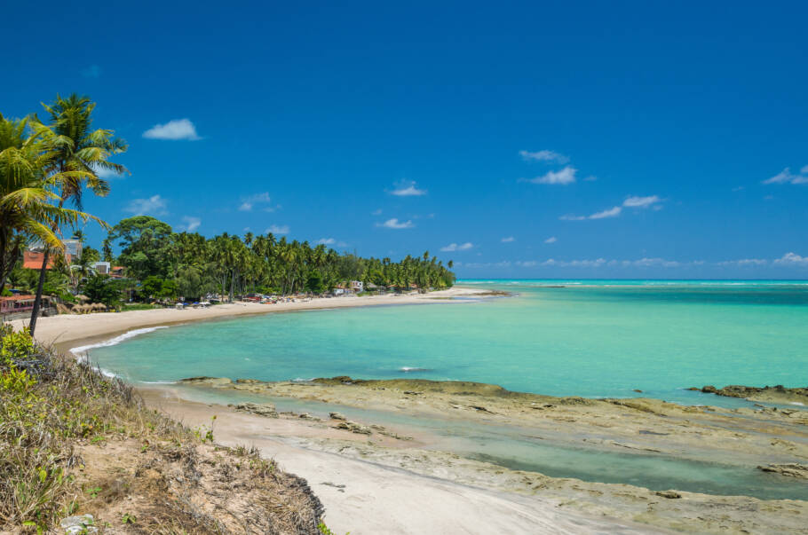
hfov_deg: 49.6
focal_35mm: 39
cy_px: 268
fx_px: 874
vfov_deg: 34.1
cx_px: 404
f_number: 11
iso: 400
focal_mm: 26
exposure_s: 1/250
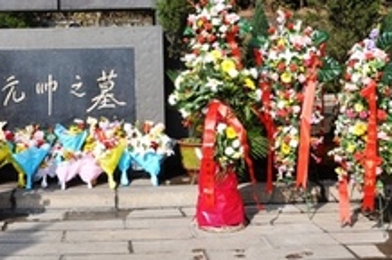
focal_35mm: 62
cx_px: 85
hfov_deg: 31.6
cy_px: -32
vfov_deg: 20.7
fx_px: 675
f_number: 8
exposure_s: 1/250
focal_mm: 18
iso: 200
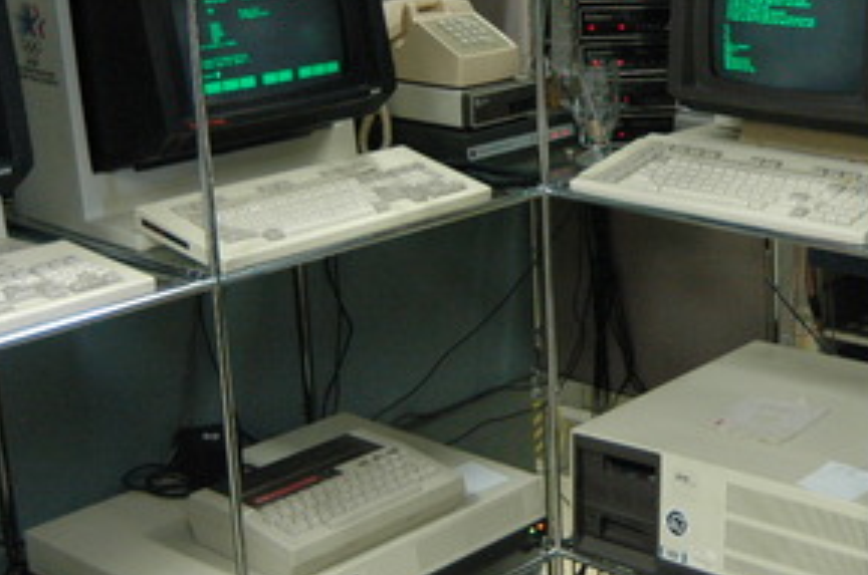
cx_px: 744
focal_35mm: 70
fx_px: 1688
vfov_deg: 19.3
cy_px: 217
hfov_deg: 28.0
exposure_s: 1/30
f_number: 3.8
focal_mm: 21
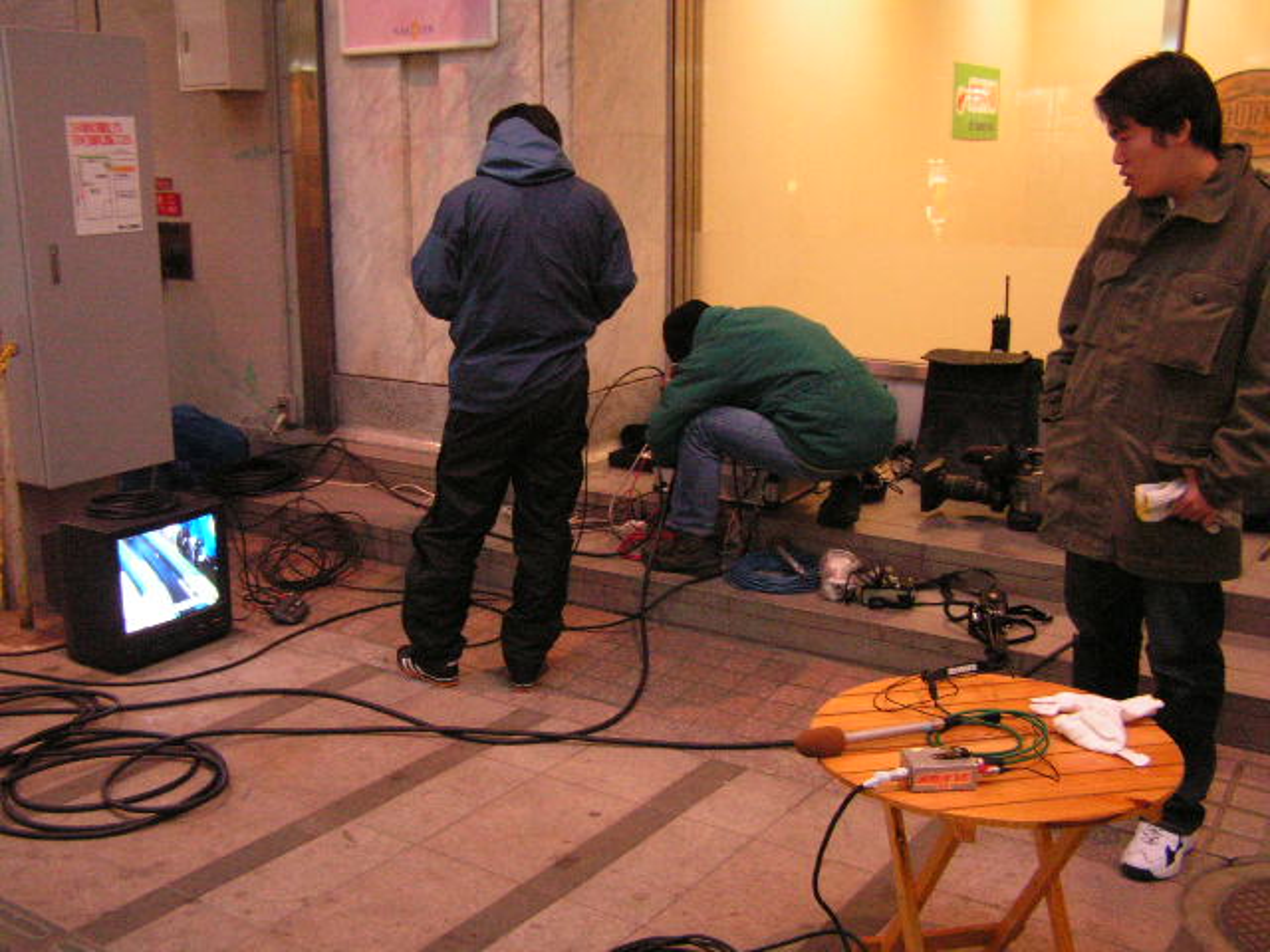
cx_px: 635
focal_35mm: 38
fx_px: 1394
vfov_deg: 37.7
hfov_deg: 49.0
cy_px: 476
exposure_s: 1/30
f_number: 2.8
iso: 400
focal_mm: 6.3
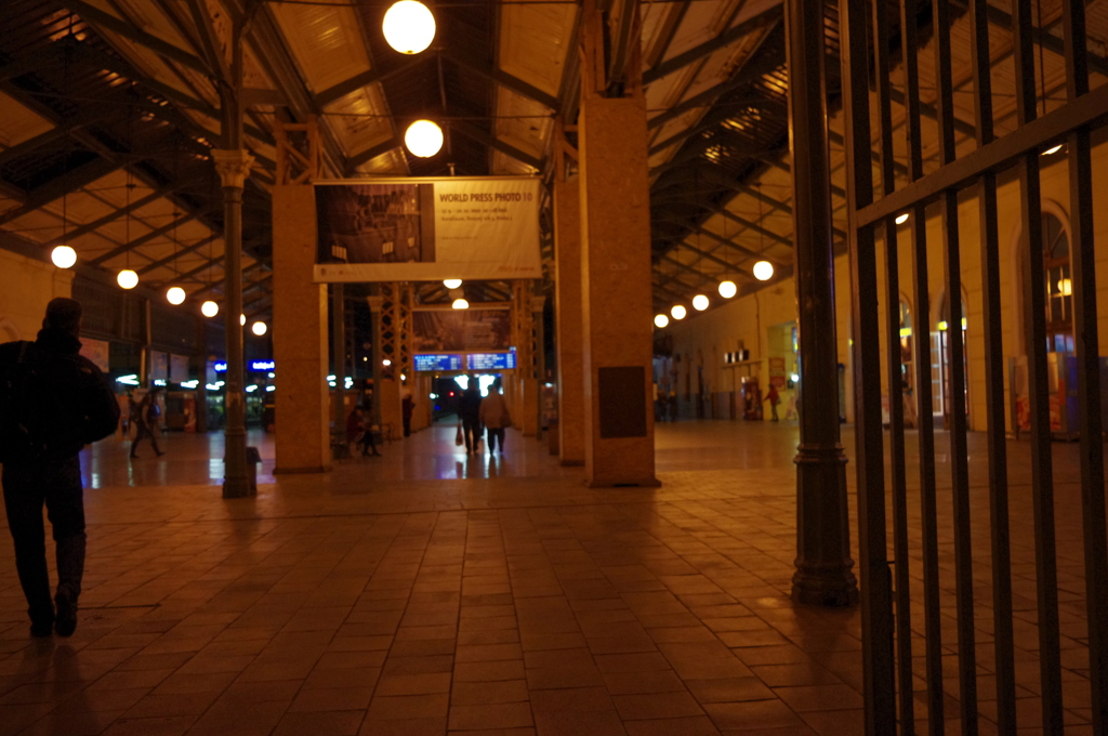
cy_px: 368
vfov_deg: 42.2
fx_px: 953
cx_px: 554
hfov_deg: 60.3
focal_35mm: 31
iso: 800
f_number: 4
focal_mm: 21.25
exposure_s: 1/50
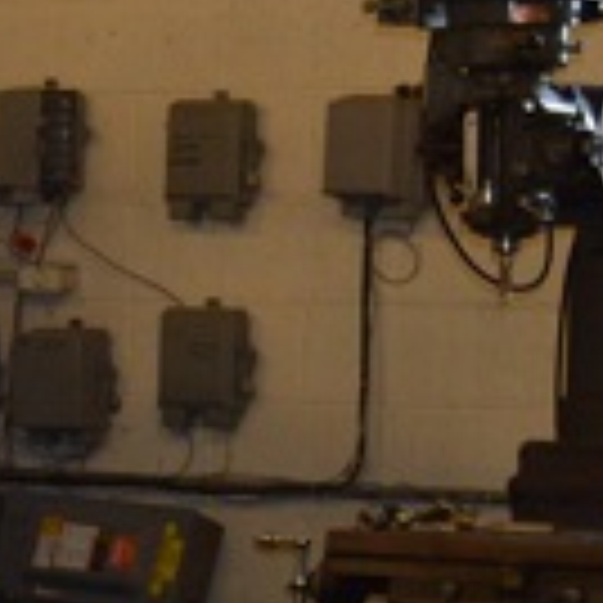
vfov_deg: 7.7
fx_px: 4454
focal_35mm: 226
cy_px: 796
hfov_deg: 7.5
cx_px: -560
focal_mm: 24
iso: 400
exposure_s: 1/80
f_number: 4
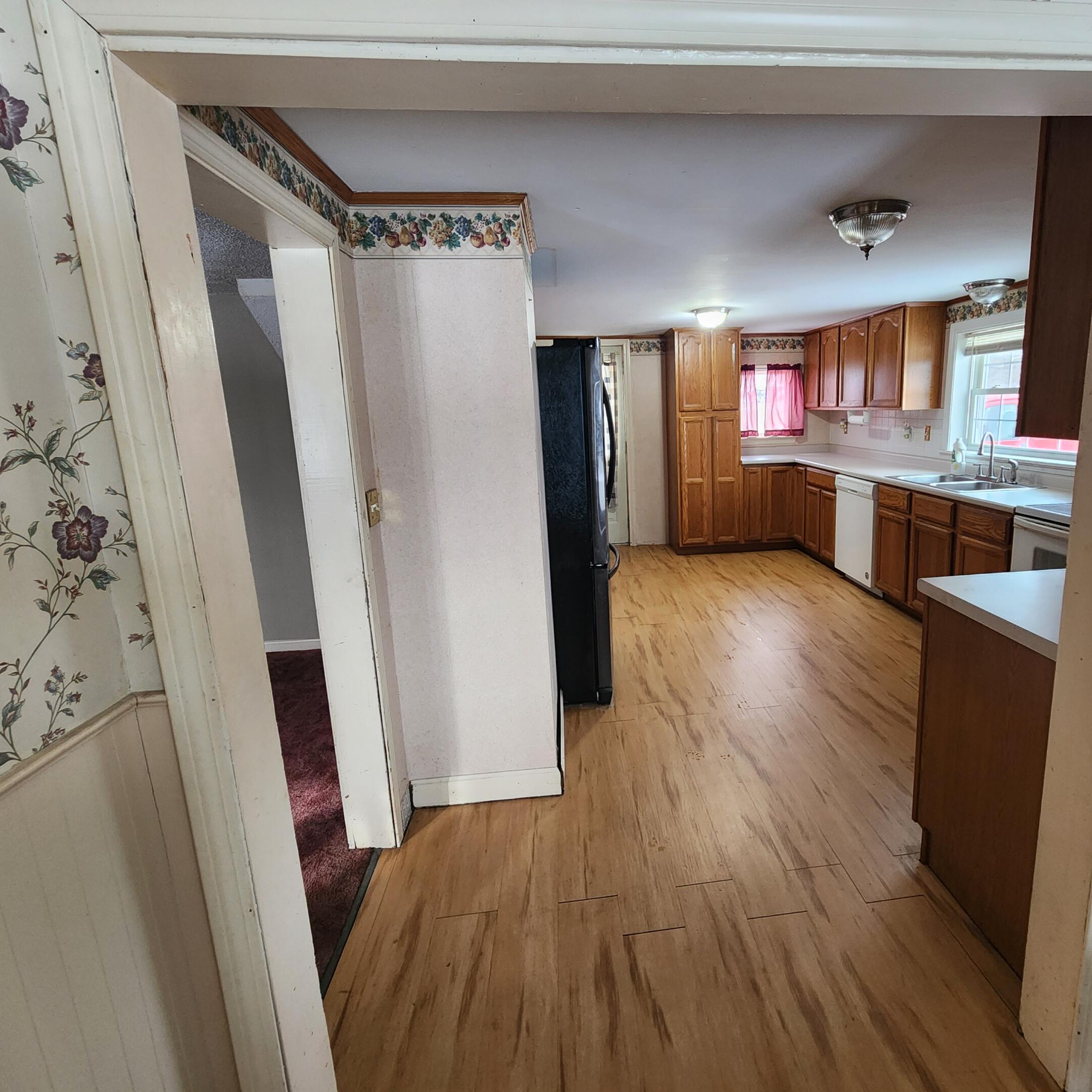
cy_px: 522
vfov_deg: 87.4
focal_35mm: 16
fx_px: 571
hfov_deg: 86.7
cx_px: 638
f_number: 2.2
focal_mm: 2.2
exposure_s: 1/60
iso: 320
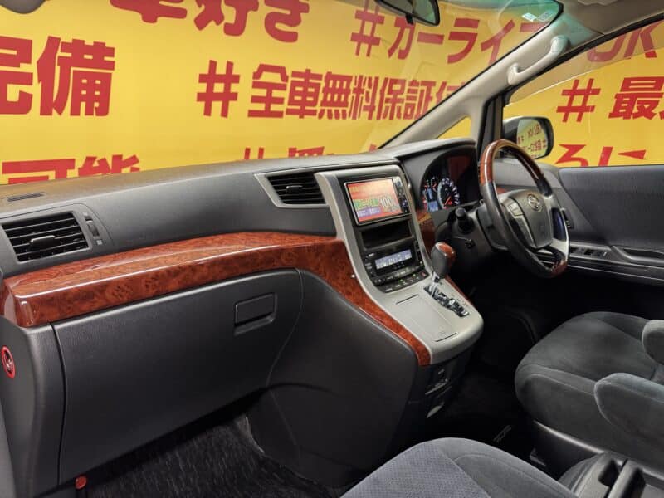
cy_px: 249
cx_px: 332
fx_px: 460
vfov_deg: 56.8
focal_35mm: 24
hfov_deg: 71.6
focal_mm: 6.76
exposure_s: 1/50
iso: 160
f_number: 1.78
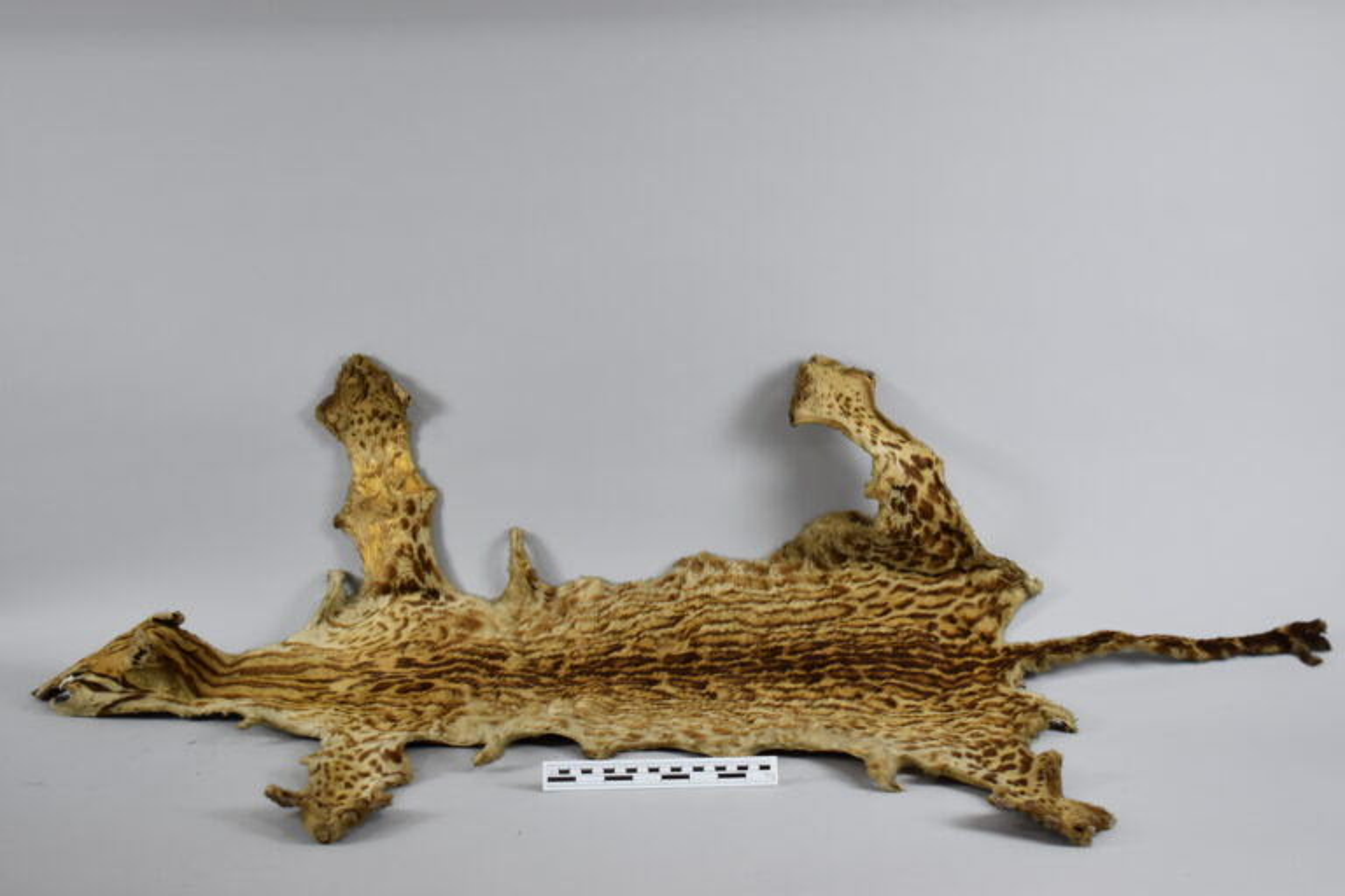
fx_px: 1793
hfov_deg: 41.1
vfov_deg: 28.1
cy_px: 448
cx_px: 672
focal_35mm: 48
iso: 450
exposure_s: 1/60
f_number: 4.5
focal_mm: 32
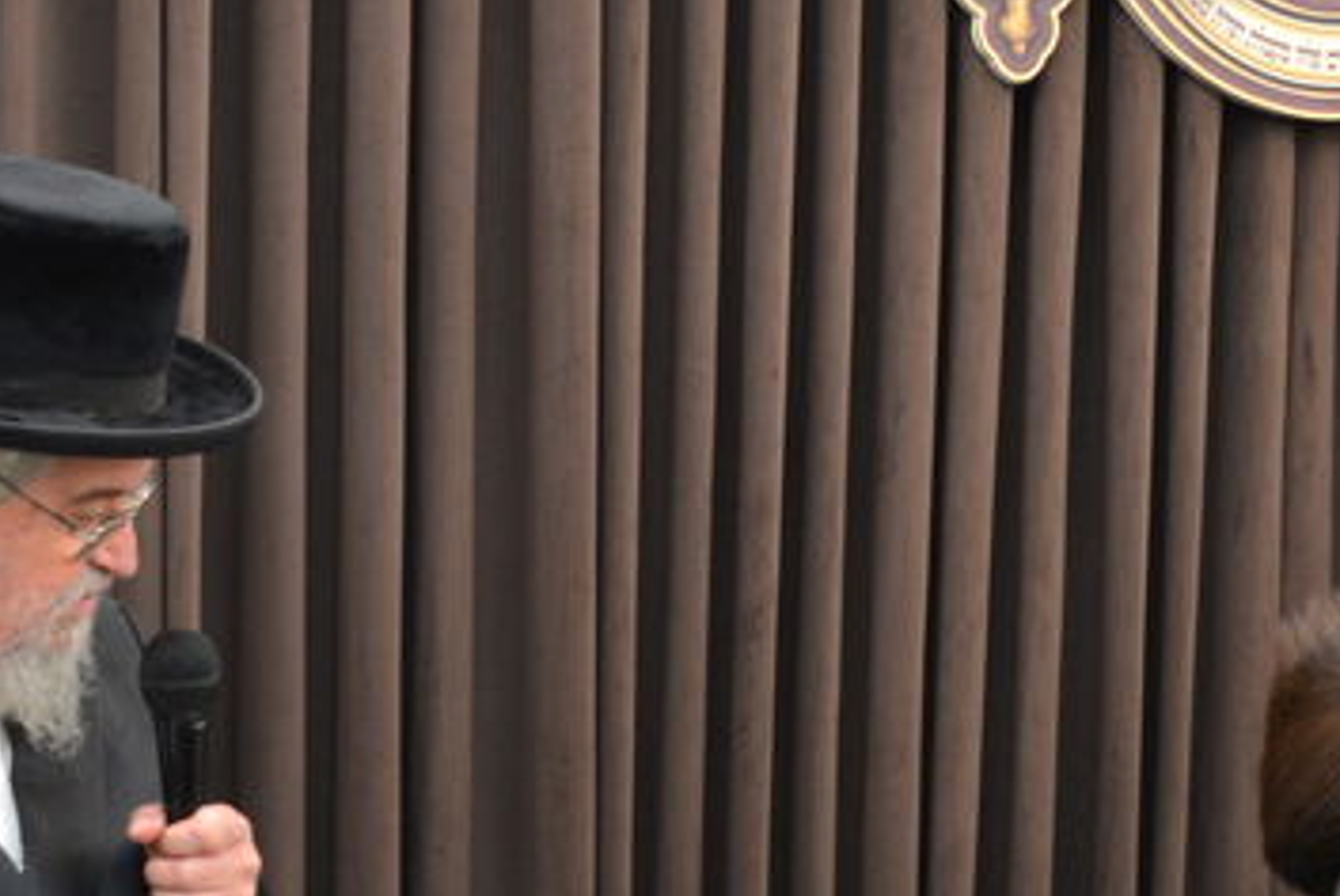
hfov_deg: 18.4
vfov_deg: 12.4
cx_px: 884
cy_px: 581
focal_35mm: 111
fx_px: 4135
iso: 1000
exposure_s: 1/100
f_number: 5.6
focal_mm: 28
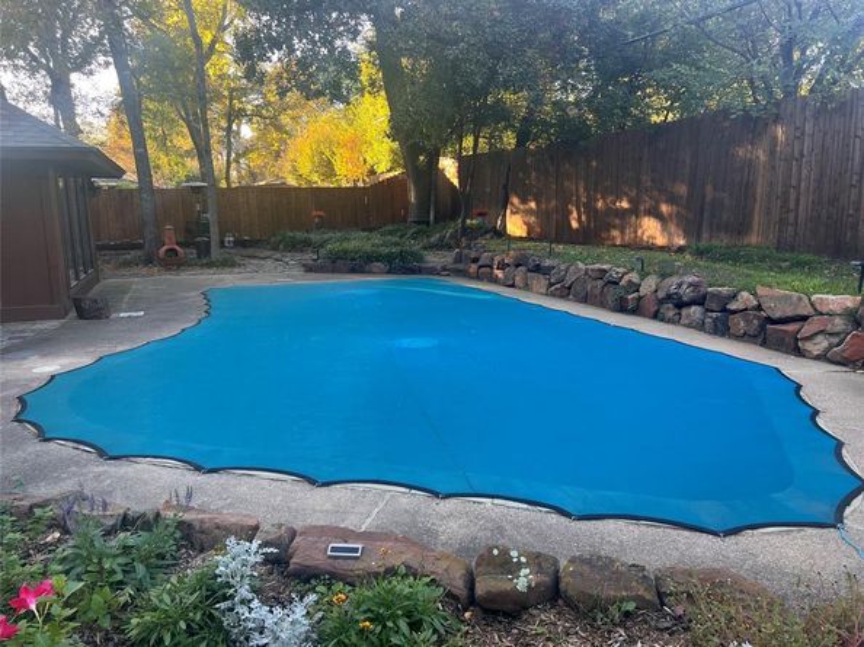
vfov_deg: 53.0
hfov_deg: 67.3
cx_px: 432
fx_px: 649
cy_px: 324
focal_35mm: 26
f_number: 1.5
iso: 50
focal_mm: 5.7
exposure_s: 1/121
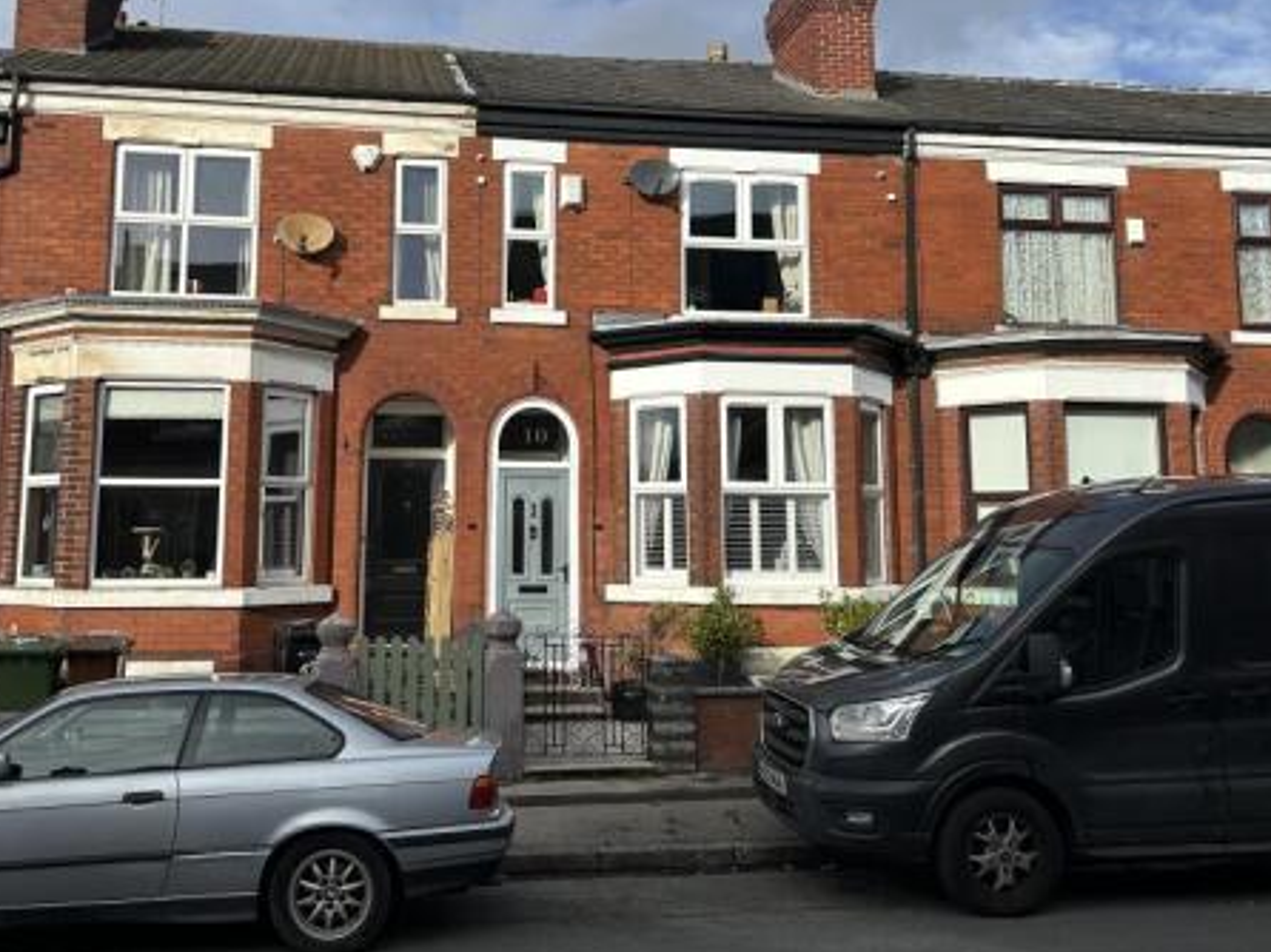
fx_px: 1248
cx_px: 534
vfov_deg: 41.5
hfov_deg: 53.7
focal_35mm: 34
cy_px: 361
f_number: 1.5
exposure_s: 1/4831
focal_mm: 5.7
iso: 50
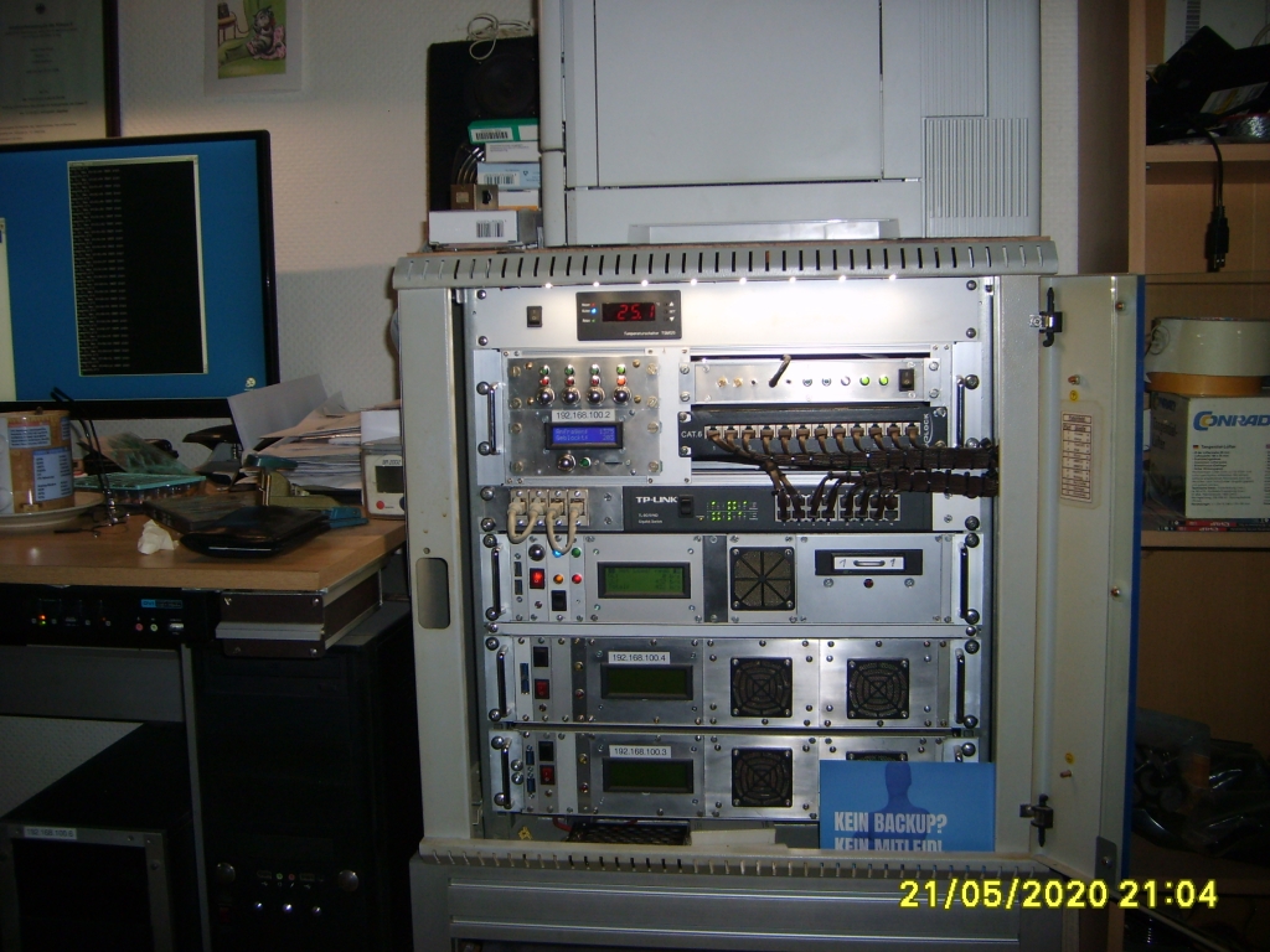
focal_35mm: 35
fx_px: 1284
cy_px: 476
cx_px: 635
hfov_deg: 52.6
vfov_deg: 40.7
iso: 100
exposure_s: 1/45
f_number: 2.8
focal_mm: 5.8
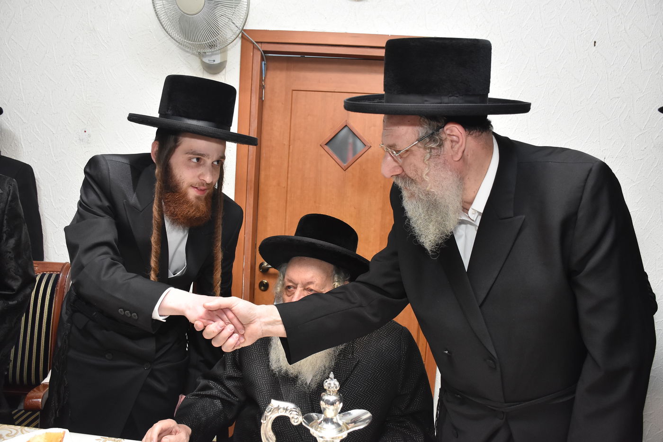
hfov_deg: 61.9
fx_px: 553
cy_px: 221
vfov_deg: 43.6
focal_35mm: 30
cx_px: 332
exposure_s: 1/100
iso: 1600
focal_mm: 20
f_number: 5.6
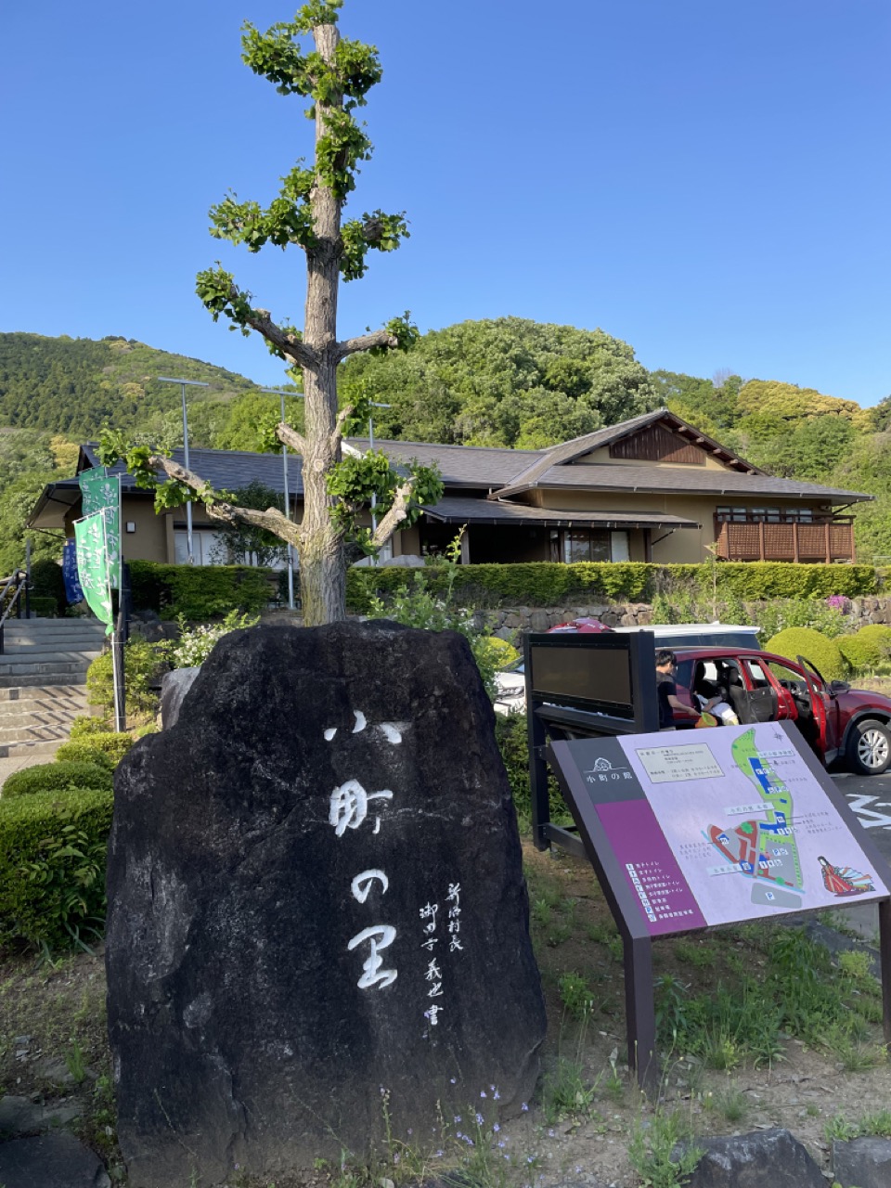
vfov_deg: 67.3
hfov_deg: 53.1
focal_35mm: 26
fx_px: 892
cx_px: 446
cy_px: 594
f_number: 1.6
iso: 32
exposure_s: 1/1319
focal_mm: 4.2
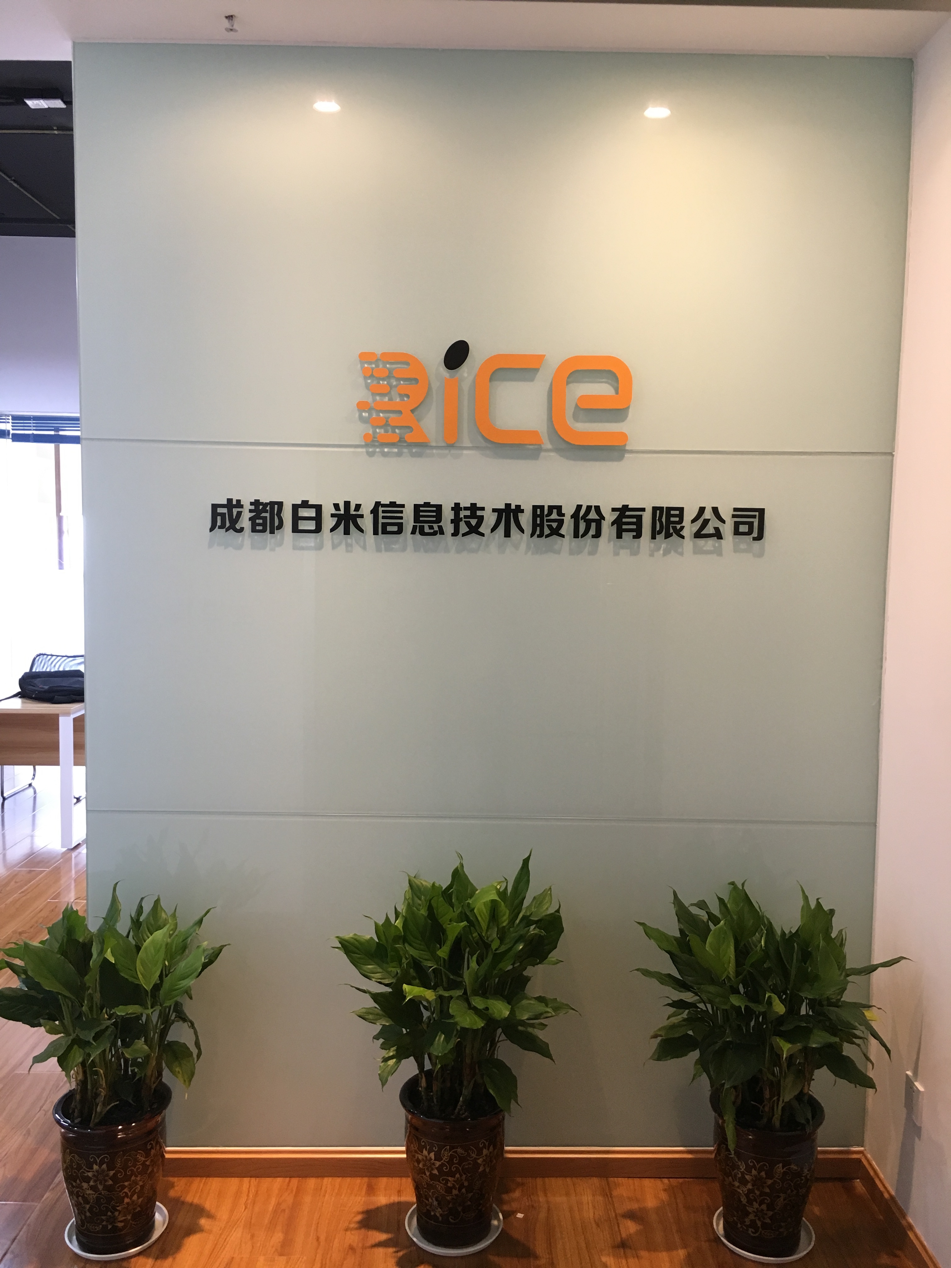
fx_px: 1062
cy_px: 634
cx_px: 476
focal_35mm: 29
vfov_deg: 61.7
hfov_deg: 48.2
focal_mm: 4.15
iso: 125
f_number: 2.2
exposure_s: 1/33
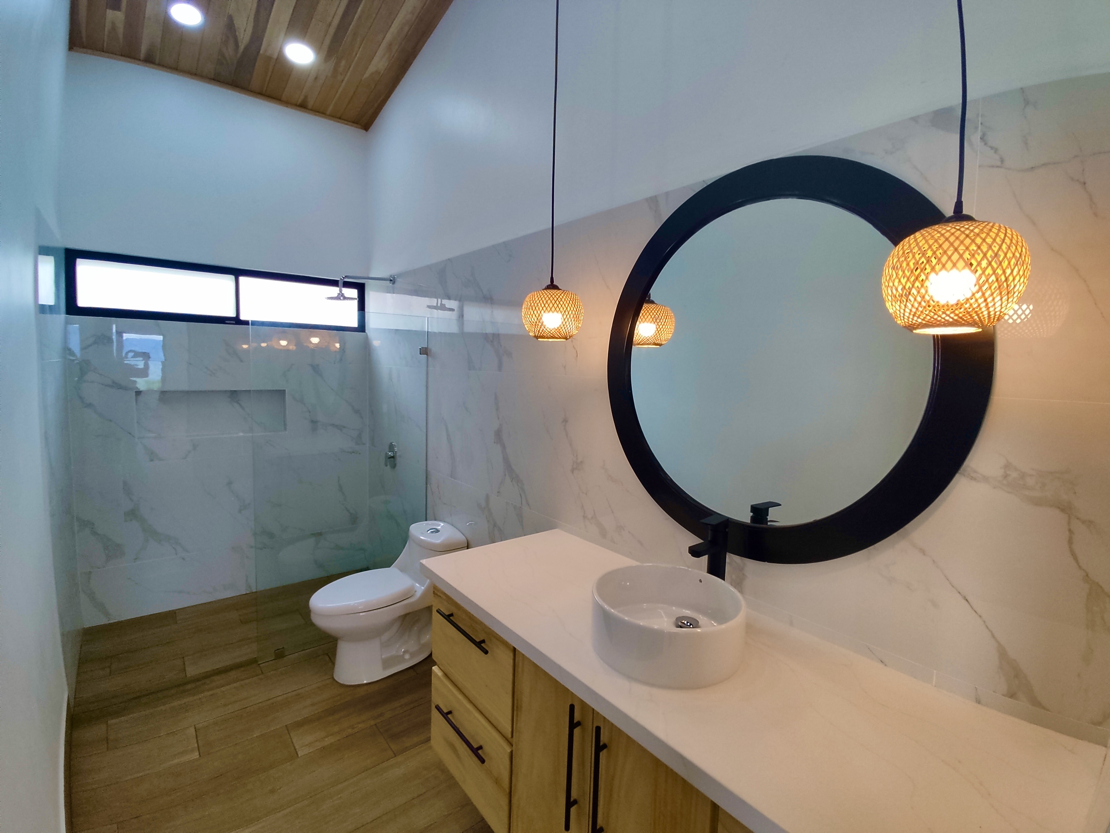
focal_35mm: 15
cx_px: 555
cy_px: 416
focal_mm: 1.6
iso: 96
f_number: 2.2
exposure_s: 1/100
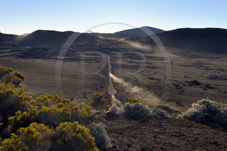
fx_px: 252
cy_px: 76
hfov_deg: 48.5
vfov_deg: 33.3
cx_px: 114
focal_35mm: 40
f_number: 14
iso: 200
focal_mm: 40
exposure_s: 1/250
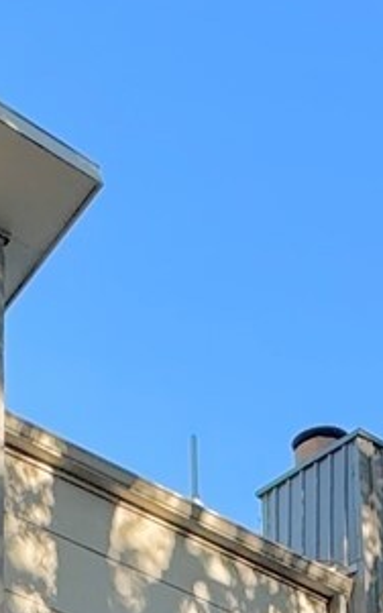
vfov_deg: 17.6
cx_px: 122
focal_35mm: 101
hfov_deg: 12.9
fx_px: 1688
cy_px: 1024
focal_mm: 2.22
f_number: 2.2
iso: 40
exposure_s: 1/488
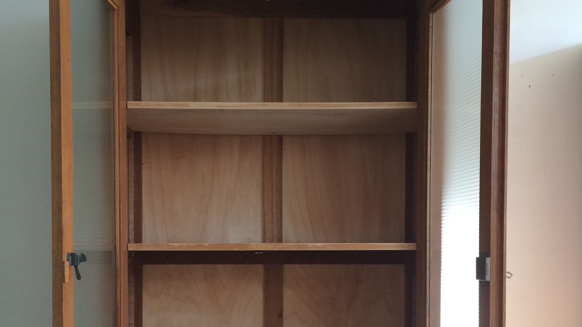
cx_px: 292
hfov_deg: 47.4
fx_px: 664
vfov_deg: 27.1
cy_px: 268
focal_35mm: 43
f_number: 2.2
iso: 40
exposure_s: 1/33
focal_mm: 4.15
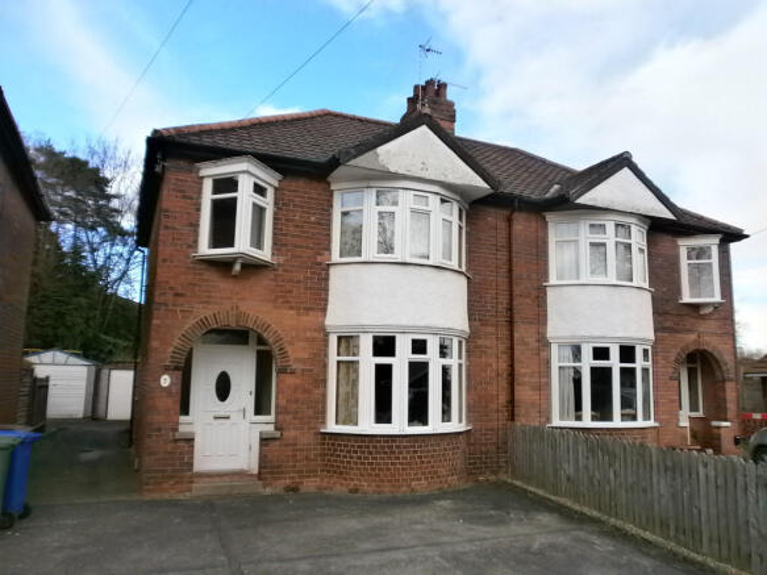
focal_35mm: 27
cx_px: 384
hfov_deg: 65.3
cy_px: 288
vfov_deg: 51.3
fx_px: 598
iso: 100
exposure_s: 1/50
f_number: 10
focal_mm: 4.8
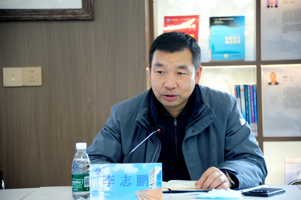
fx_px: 1128
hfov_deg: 15.2
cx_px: 150
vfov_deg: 10.1
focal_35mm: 135
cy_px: 100
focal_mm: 135
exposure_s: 1/100
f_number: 5.6
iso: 4000
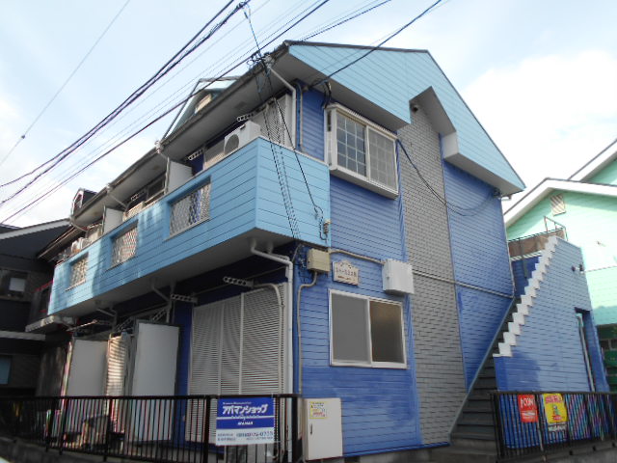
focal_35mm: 26
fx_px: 463
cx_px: 308
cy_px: 232
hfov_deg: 67.3
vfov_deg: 53.1
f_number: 3.2
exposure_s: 1/640
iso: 80
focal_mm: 4.6
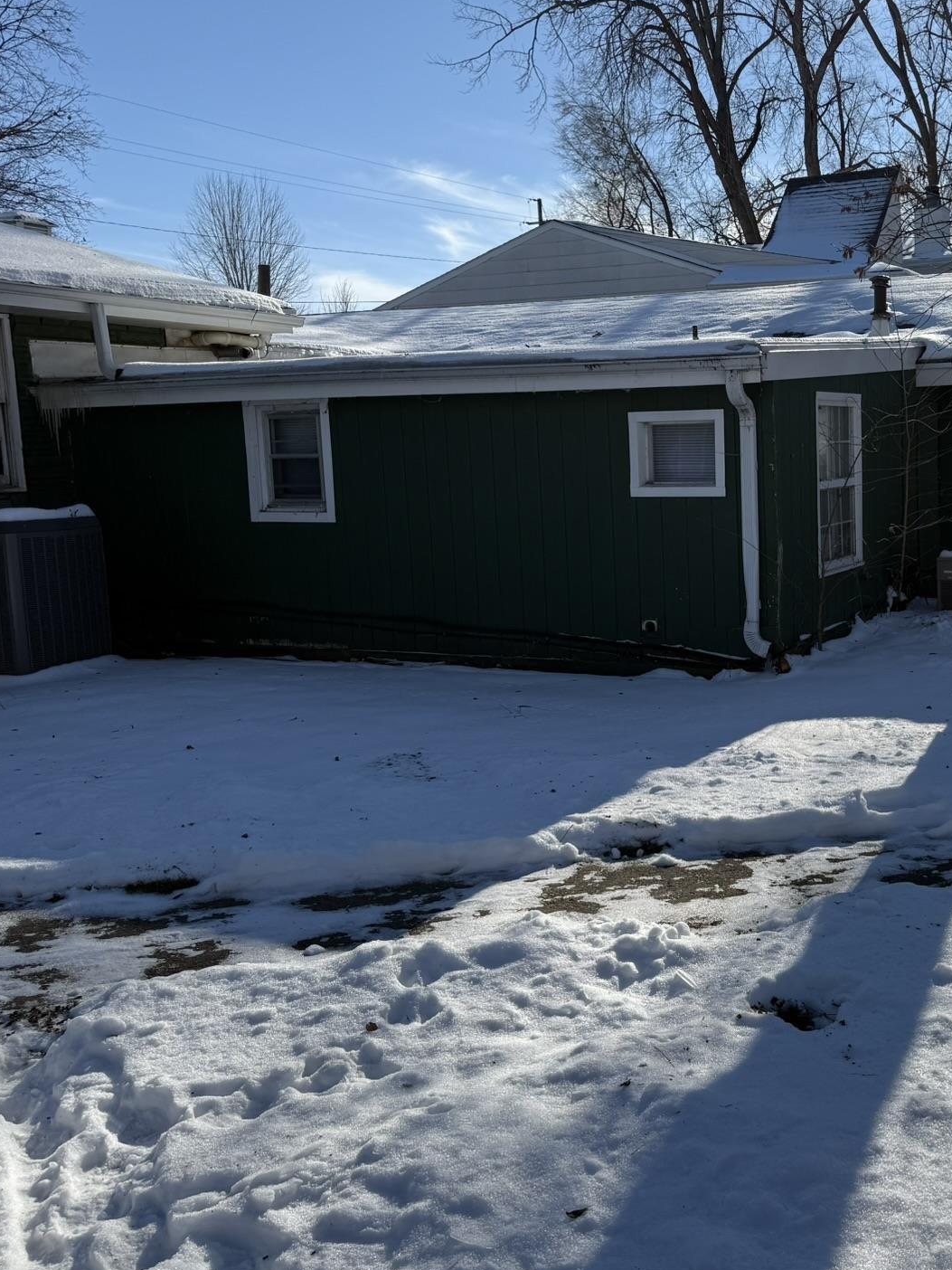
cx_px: 776
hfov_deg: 39.0
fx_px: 1283
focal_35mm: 35
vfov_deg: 52.6
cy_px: 631
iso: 80
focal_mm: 6.76
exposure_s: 1/6711
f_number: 1.78
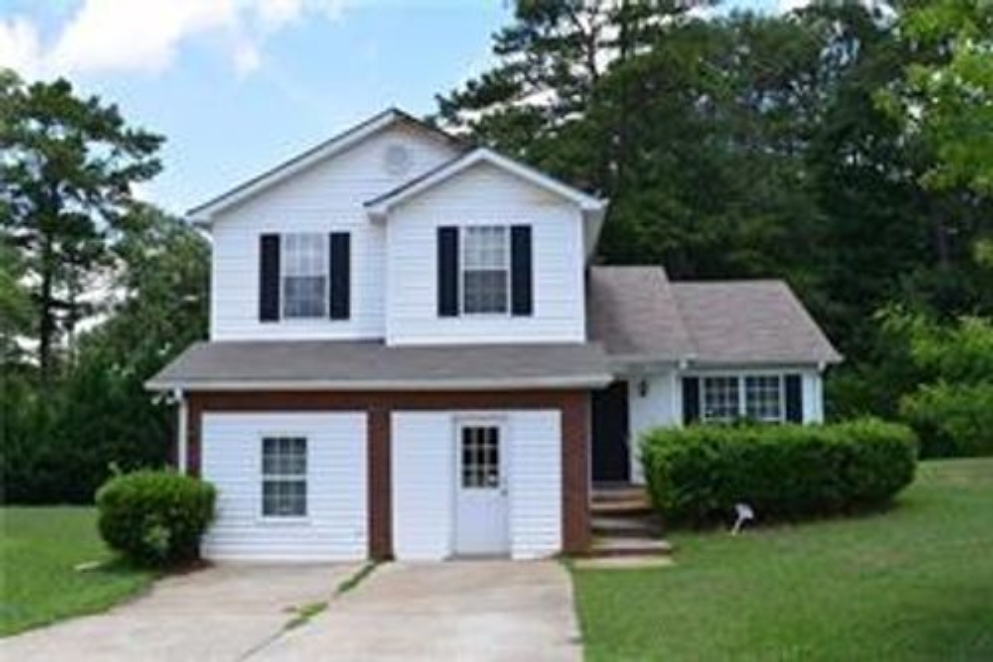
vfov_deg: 36.8
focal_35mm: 36
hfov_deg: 53.1
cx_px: 496
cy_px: 331
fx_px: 993
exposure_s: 1/320
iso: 400
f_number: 11
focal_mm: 24
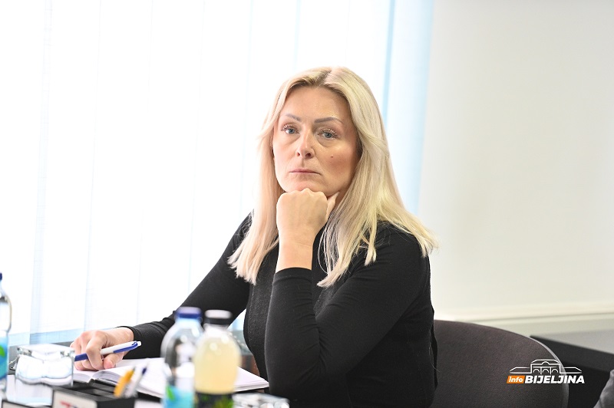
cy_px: 204
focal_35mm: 185
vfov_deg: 7.4
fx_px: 3153
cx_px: 307
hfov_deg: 11.1
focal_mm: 185
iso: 2500
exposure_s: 1/320
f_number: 2.8
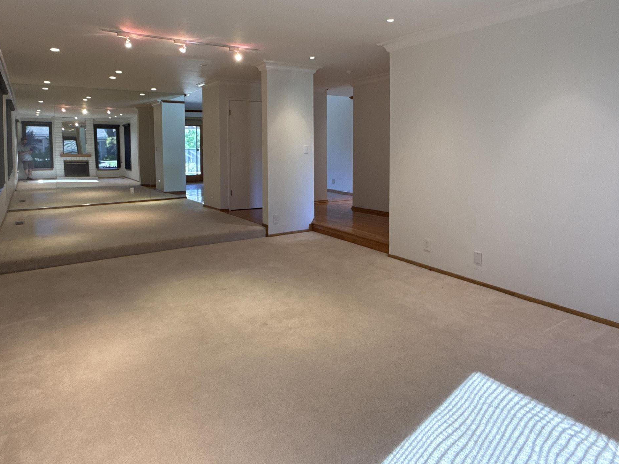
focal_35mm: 23
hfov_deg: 73.7
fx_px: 411
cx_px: 278
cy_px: 159
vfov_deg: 57.7
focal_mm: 2.22
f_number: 2.2
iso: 320
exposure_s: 1/120
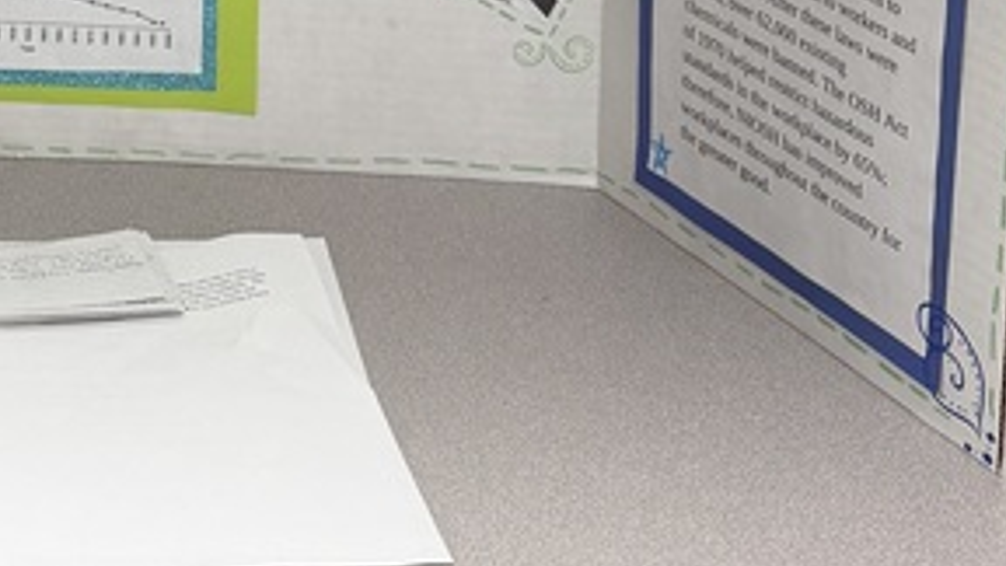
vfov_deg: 11.4
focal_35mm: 93
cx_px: 42
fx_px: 2481
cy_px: -664
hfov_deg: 22.2
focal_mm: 6.76
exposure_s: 1/121
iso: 125
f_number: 1.78
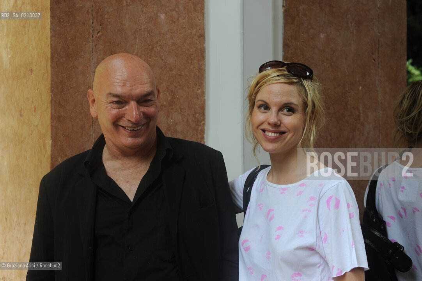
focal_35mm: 50
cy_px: 140
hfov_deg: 39.6
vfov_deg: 27.0
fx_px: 586
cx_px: 211
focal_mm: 50
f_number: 4
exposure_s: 1/125
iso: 200
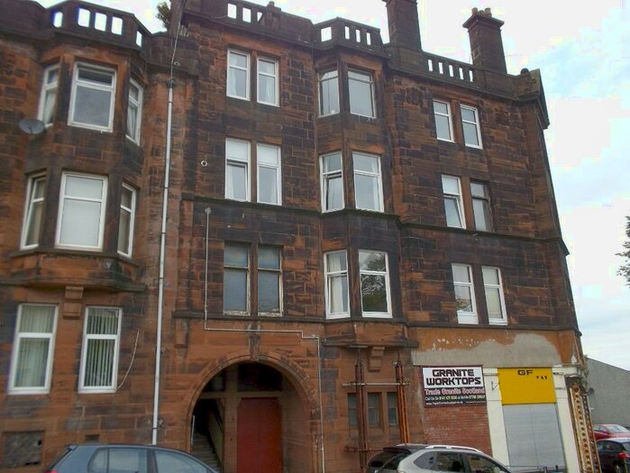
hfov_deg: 61.6
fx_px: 528
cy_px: 236
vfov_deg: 48.3
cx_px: 315
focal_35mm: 29
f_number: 3.3
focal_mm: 4.1
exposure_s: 1/320
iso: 80
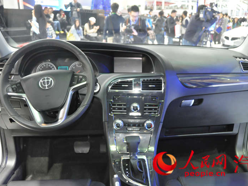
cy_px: 93
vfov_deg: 43.0
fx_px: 237
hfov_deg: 55.2
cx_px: 138
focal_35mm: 33
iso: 1600
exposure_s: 1/60
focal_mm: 20
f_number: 5
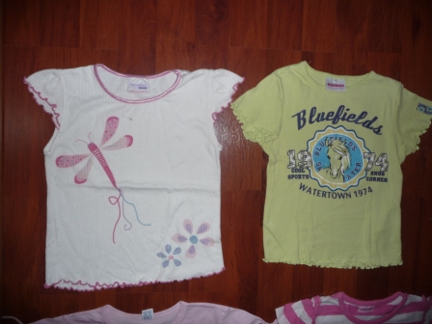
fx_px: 349
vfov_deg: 49.7
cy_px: 162
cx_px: 216
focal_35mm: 28
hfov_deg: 63.4
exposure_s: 1/30
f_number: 3.3
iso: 100
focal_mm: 4.7
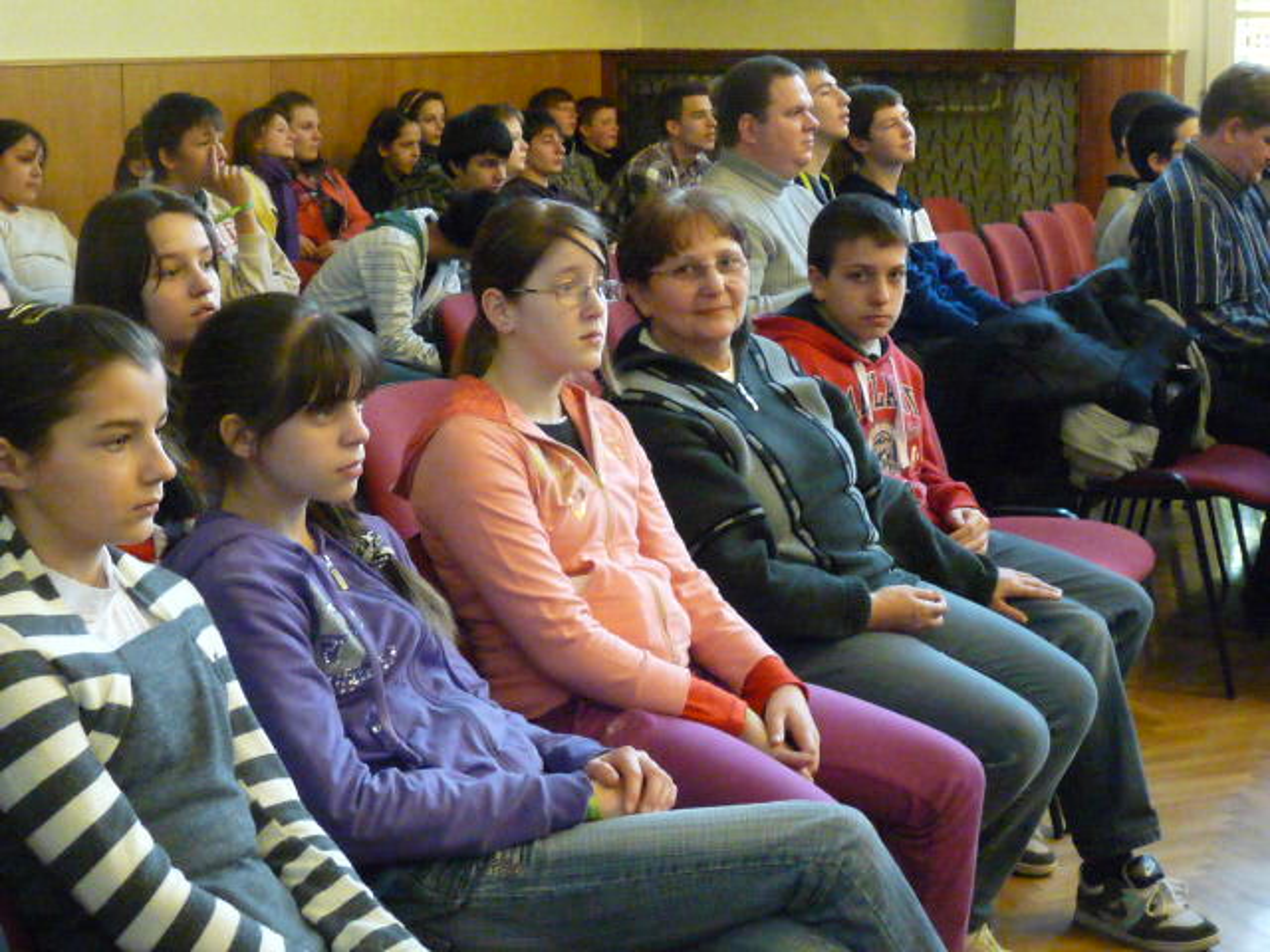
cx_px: 635
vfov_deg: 22.6
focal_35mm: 65
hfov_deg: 29.8
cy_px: 476
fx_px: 2385
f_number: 3
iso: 800
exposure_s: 1/20
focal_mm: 6.6
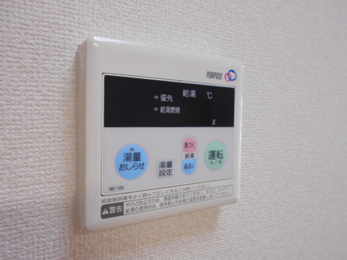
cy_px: 130
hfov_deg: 67.3
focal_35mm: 26
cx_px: 174
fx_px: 261
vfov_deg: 53.1
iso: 250
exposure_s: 1/30
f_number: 3.2
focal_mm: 4.6
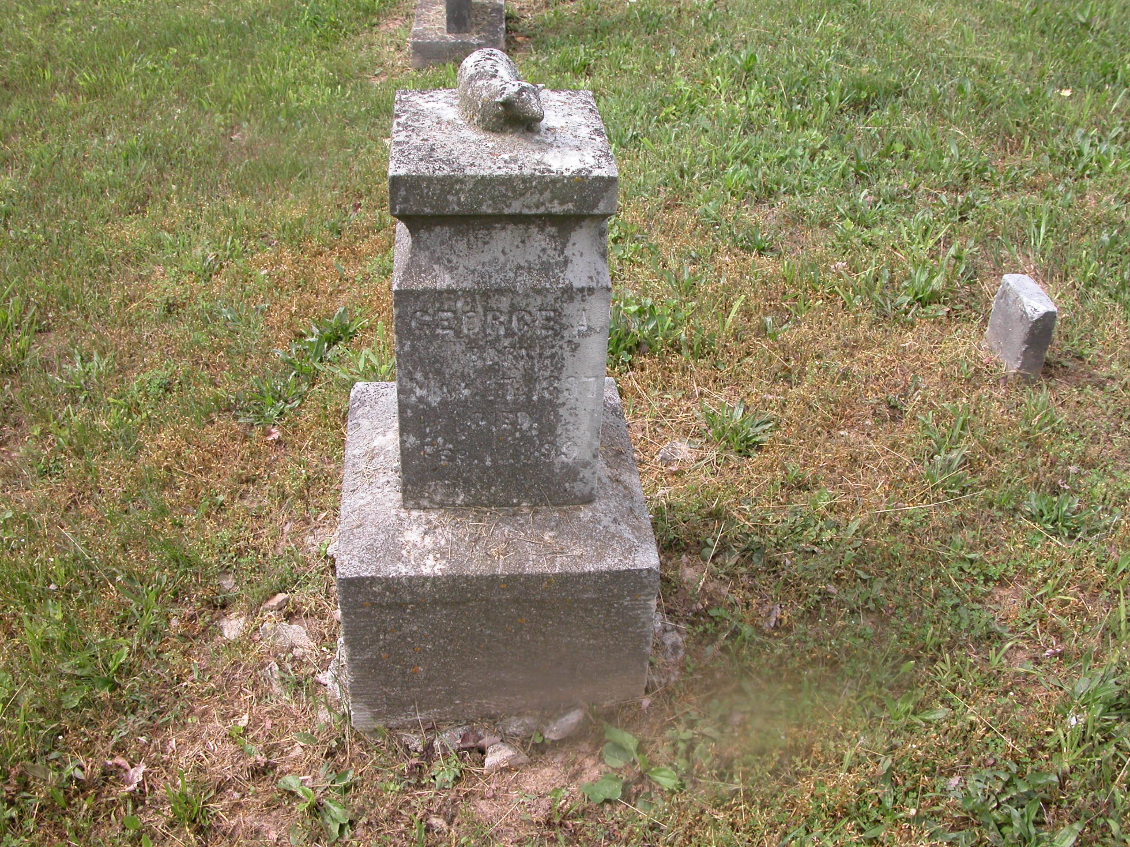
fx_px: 1143
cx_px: 565
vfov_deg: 40.7
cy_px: 424
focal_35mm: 35
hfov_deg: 52.6
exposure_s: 1/126
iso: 100
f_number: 4.5
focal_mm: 8.9
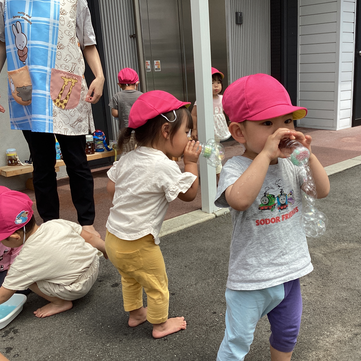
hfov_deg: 44.5
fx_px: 437
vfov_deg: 44.9
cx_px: 229
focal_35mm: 37
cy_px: 180
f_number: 2.4
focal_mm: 3.3
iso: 25
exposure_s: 1/657
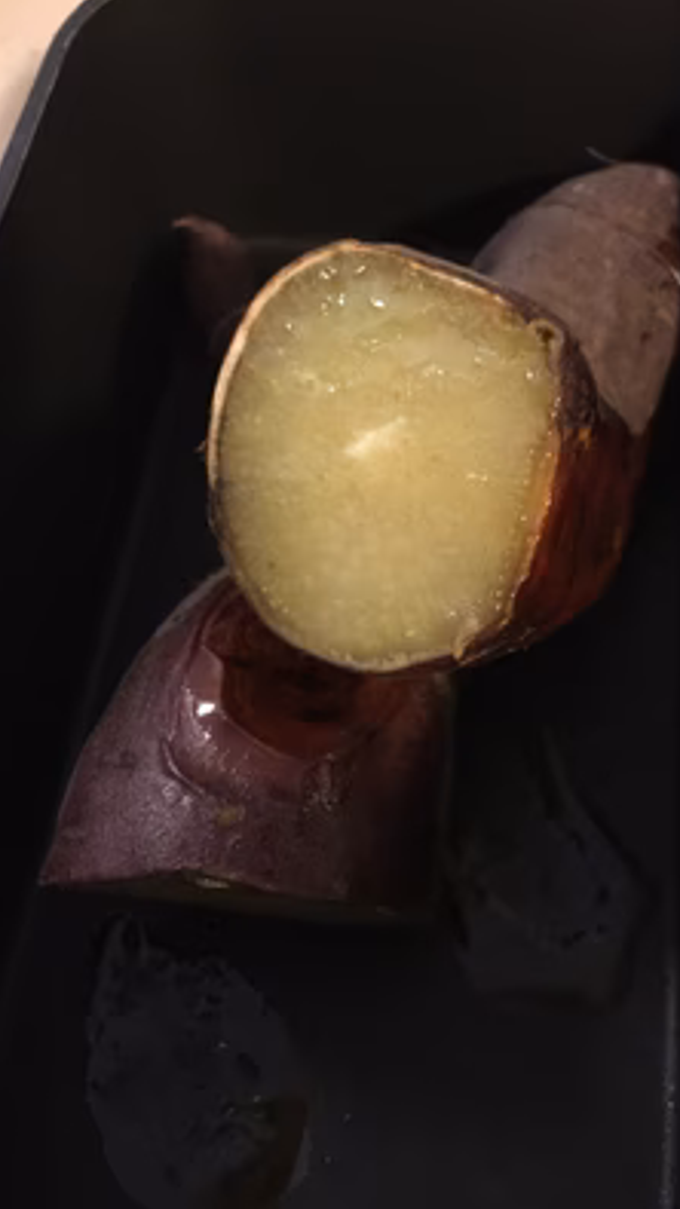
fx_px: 1026
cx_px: 444
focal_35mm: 32
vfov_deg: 61.0
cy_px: 600
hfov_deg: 36.3
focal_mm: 4.15
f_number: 2.2
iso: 200
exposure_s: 1/15
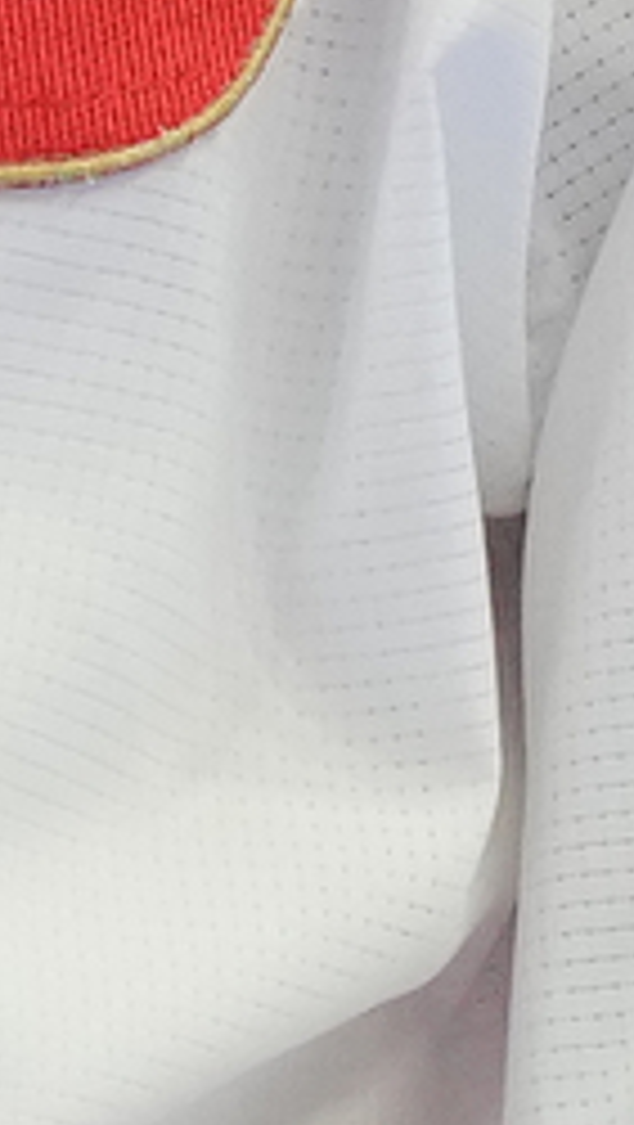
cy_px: -1773
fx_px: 93565
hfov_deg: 0.4
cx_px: -2464
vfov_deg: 0.7
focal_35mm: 3137
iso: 1600
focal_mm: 200
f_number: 2.8
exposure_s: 1/1000
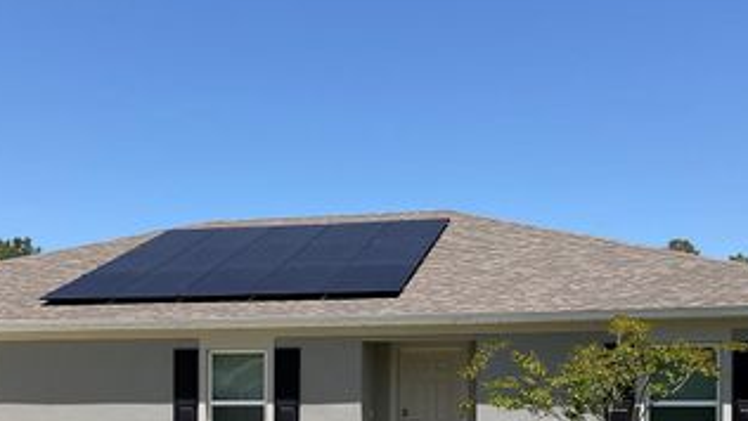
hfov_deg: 41.3
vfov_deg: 23.1
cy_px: 415
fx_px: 992
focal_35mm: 50
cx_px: 348
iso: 16
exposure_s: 1/1730
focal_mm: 3
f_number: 1.8
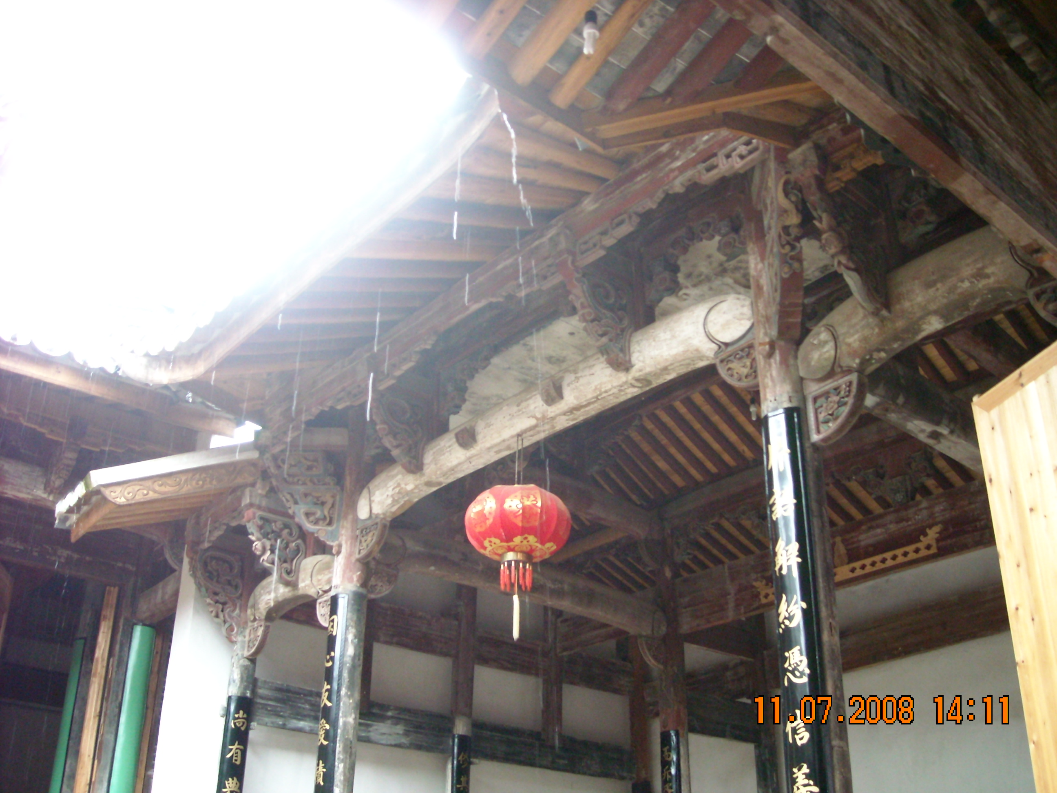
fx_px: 1069
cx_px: 528
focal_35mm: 35
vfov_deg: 40.7
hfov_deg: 52.6
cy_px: 396
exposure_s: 1/30
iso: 400
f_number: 2.8
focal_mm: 5.7
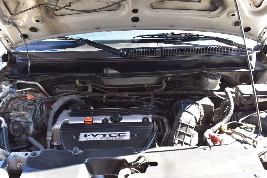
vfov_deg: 38.3
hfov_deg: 55.1
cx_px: 134
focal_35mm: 34
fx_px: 256
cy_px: 89
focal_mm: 23
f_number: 7.1
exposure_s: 1/40
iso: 400
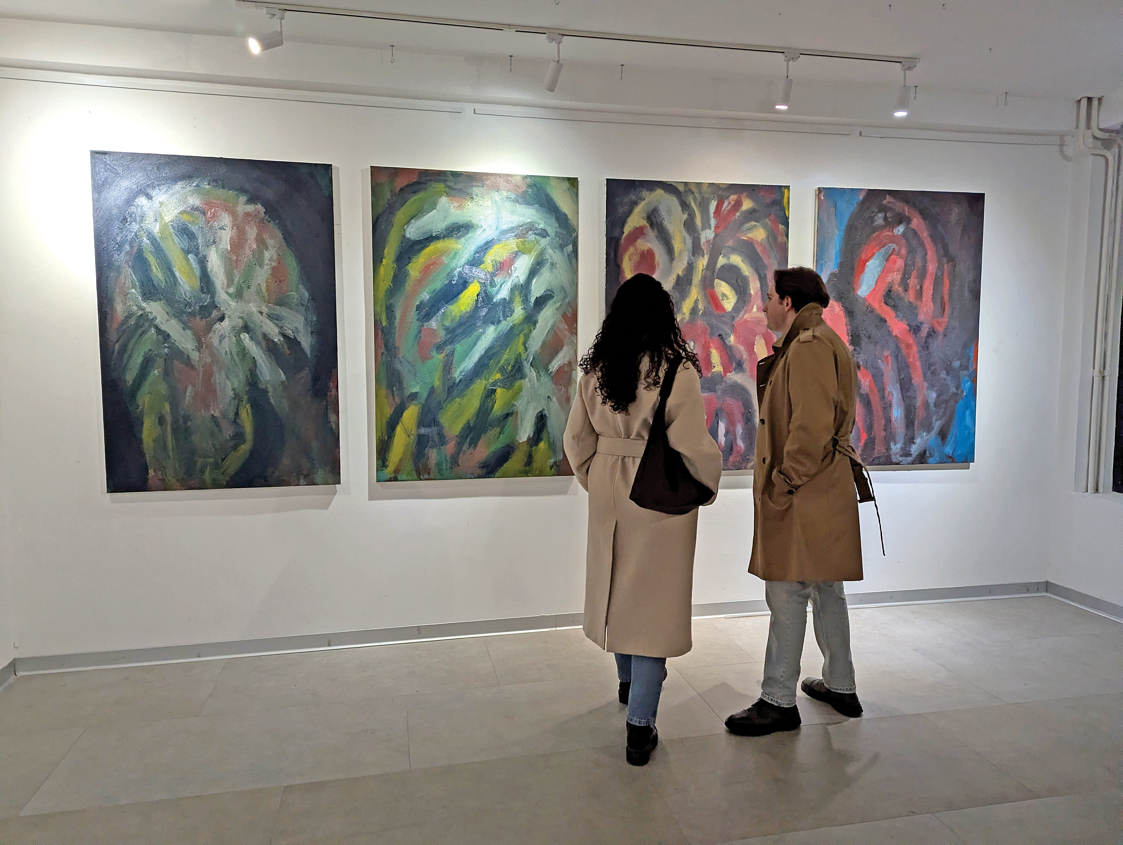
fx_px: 780
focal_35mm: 24
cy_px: 422
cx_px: 562
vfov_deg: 56.9
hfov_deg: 71.5
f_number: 1.85
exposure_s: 1/198
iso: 733
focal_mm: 6.81
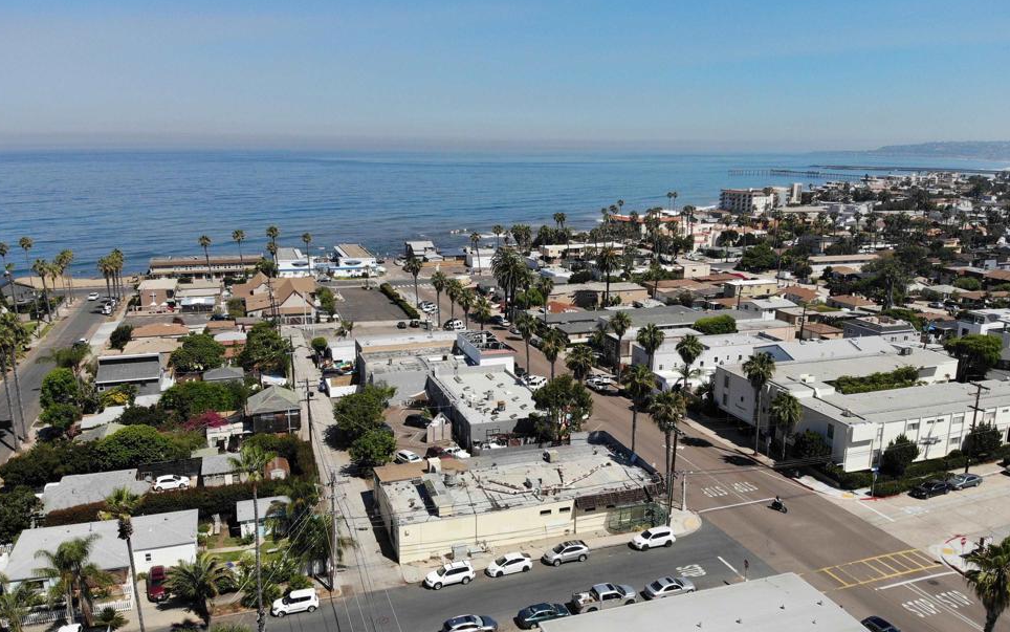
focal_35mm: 27
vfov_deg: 46.0
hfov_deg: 68.4
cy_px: 330
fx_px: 743
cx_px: 508
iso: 100
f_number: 2.8
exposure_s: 1/1464
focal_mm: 4.5
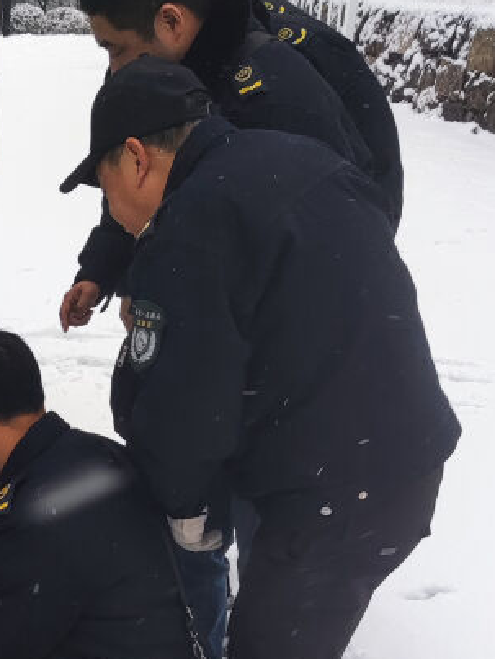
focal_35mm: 66
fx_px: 1258
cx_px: -75
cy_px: 705
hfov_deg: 21.0
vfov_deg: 27.2
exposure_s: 1/143
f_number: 1.79
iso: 50
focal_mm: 4.71
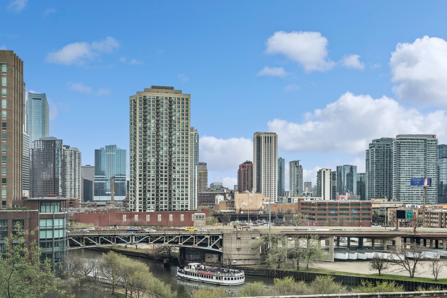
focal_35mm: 35
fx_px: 435
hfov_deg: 54.4
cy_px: 149
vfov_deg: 37.9
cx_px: 224
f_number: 8
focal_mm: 35
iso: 320
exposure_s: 1/250
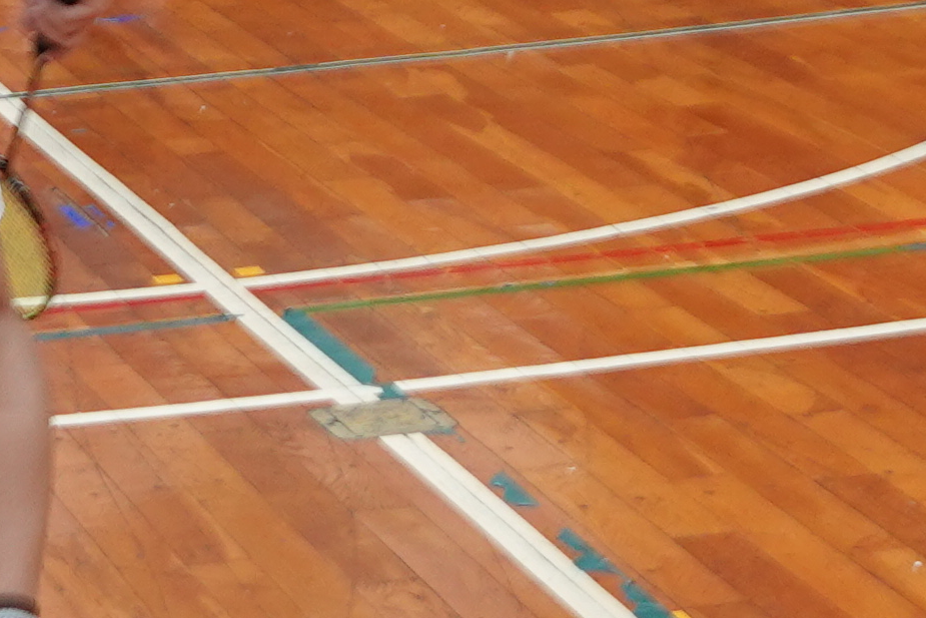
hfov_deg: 9.6
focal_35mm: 213
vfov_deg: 6.2
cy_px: -834
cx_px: 85
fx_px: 5479
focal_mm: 13.76
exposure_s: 1/40
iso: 250
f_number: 2.8
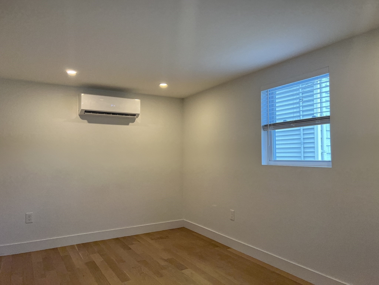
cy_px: 142
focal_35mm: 26
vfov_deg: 53.1
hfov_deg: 67.3
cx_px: 190
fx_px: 285
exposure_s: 1/120
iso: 64
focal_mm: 5.7
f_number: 1.5
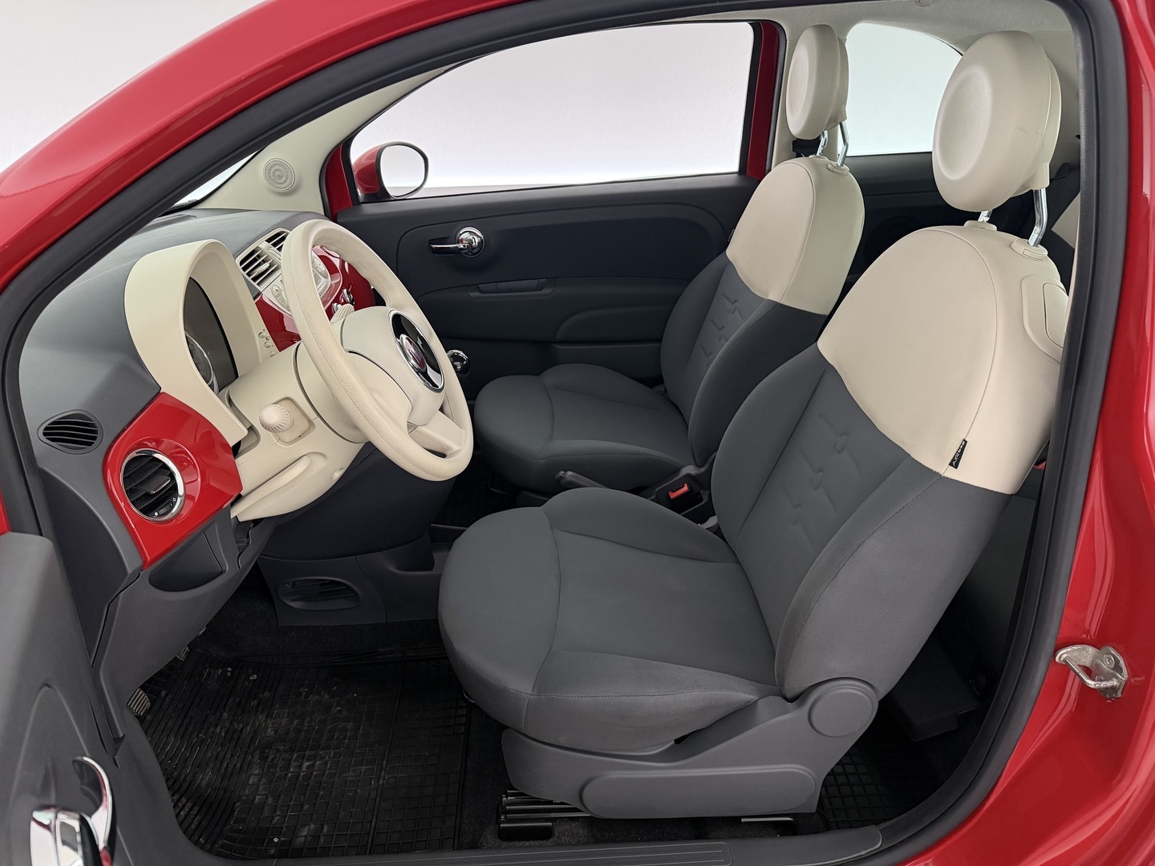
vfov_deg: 56.8
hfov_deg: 71.6
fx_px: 801
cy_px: 433
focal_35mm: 24
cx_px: 578
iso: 500
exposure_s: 1/50
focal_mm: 6.76
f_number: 1.78
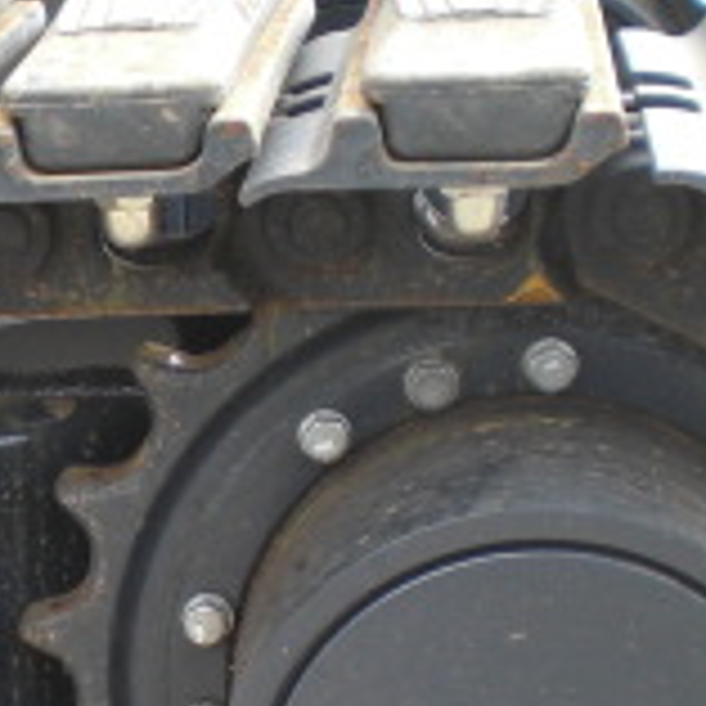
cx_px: -72
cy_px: 755
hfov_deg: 12.5
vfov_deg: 12.5
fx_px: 3161
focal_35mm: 137
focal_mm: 6.3
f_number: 3.1
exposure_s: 1/125
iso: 100
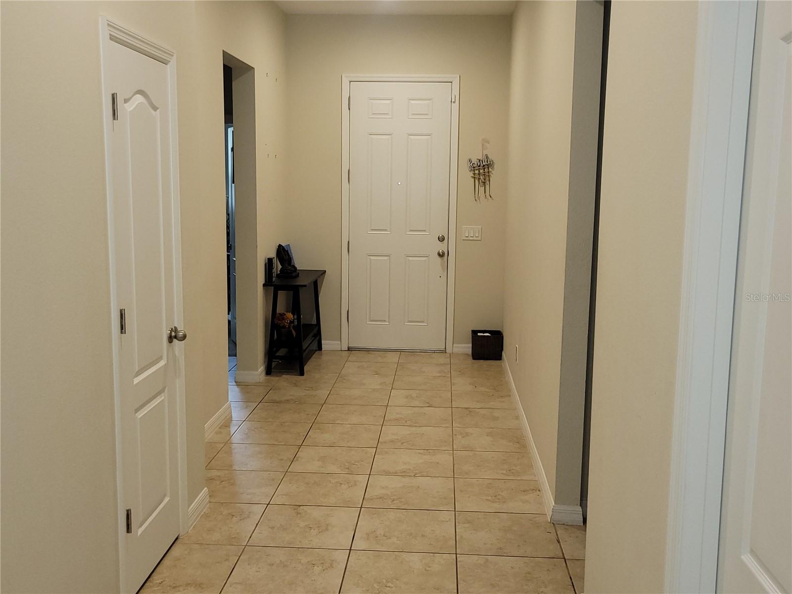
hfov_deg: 67.3
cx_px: 396
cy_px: 297
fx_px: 595
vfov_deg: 53.1
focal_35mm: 26
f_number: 1.8
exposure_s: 1/40
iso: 125
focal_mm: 5.4
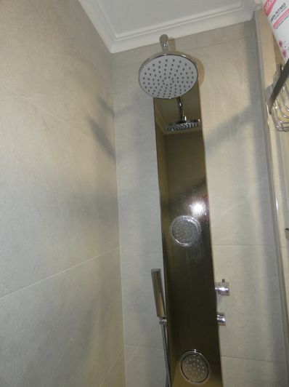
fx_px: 223
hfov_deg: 65.9
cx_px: 144
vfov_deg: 81.8
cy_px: 194
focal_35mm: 20
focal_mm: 3.6
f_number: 2.8
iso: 400
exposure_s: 1/60
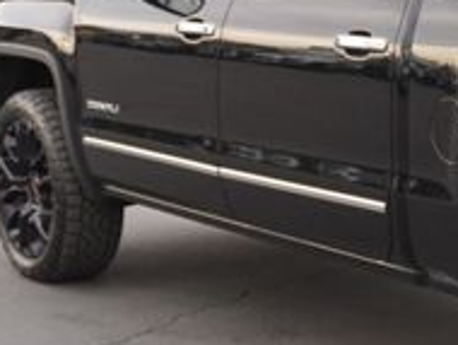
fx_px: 1479
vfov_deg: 13.3
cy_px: 193
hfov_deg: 16.3
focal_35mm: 112
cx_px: 660
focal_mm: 23
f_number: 4.5
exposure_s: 1/80
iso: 100
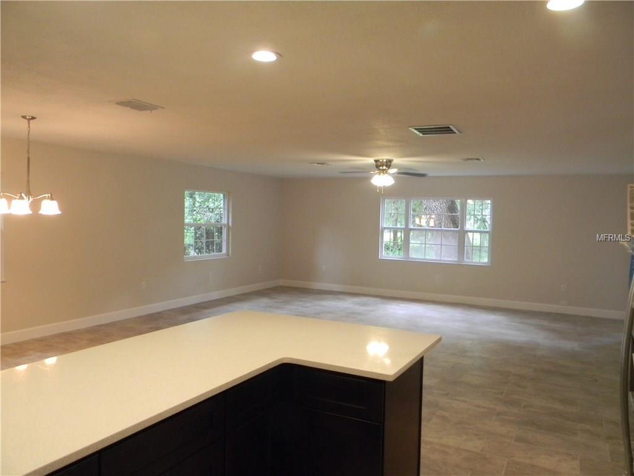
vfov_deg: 49.7
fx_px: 513
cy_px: 238
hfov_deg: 63.4
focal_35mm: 28
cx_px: 317
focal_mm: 5
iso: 400
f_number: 3.5
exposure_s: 1/34.3
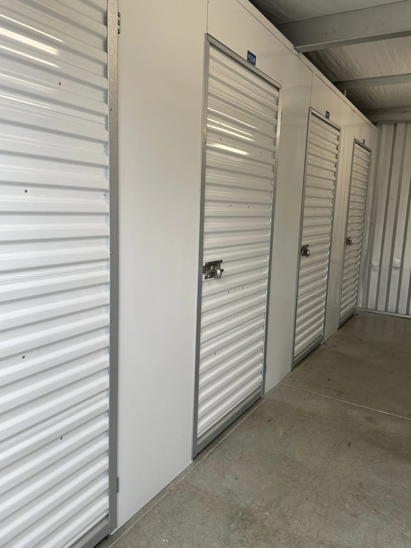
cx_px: 206
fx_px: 412
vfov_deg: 67.3
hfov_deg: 53.1
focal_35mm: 26
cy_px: 274
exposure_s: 1/278
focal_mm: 4.2
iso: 32
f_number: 1.6
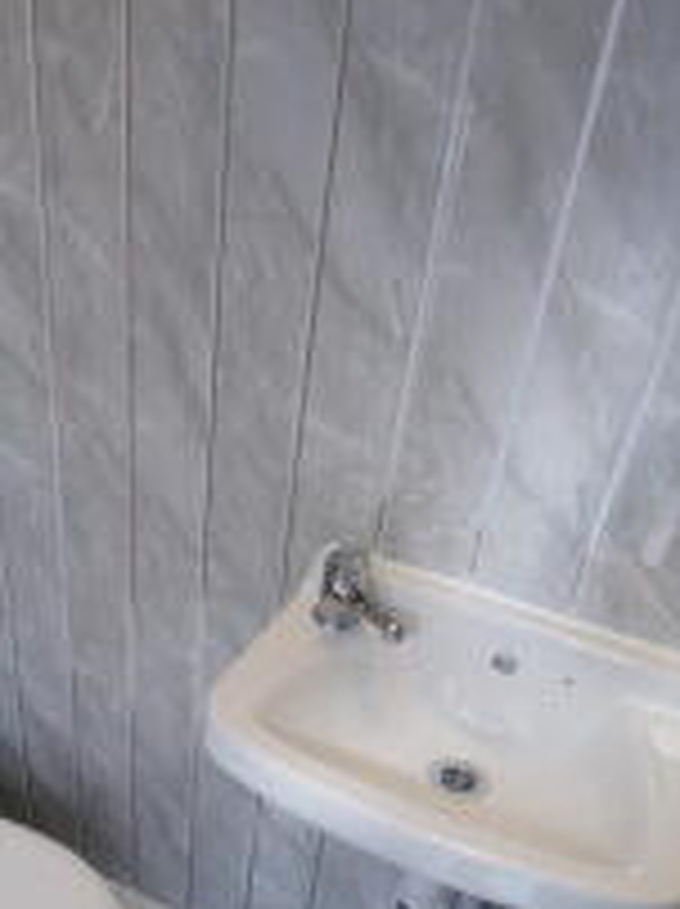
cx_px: 135
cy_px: 632
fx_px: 892
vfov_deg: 52.6
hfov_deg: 40.0
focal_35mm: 34
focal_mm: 10
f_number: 3.5
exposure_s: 1/30
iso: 640
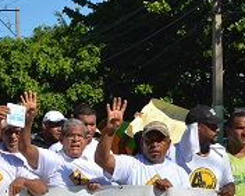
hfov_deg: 12.4
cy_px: 196
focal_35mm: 154
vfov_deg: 10.0
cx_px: 26
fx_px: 1117
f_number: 10
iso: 100
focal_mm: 32
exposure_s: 1/400
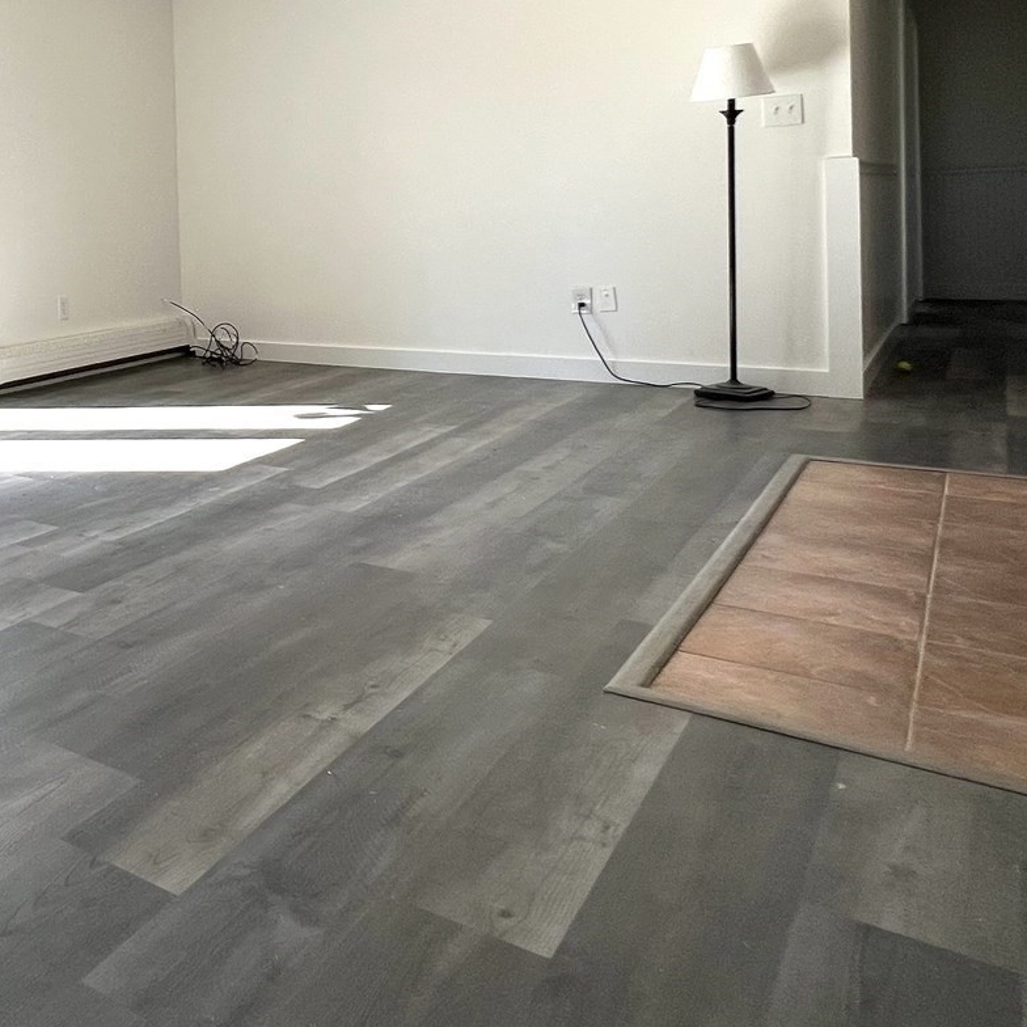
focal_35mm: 30
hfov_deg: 41.8
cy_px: 253
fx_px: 1007
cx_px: -124
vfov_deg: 51.6
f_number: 1.8
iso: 32
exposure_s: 1/99
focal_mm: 1.57
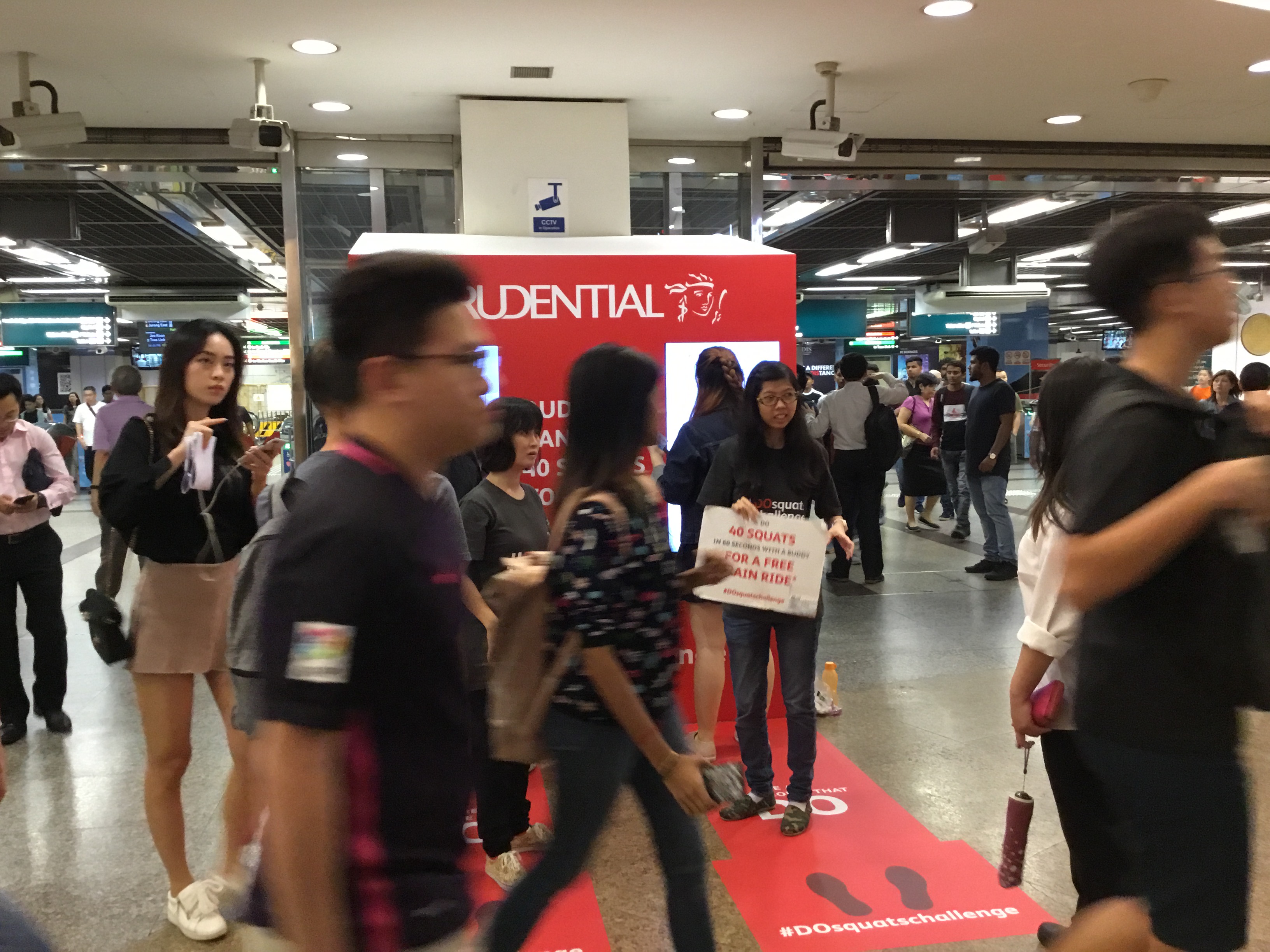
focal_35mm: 31
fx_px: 1137
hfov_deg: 58.4
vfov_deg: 45.4
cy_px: 476
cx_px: 635
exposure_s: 1/20
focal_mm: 3.3
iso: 200
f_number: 2.4
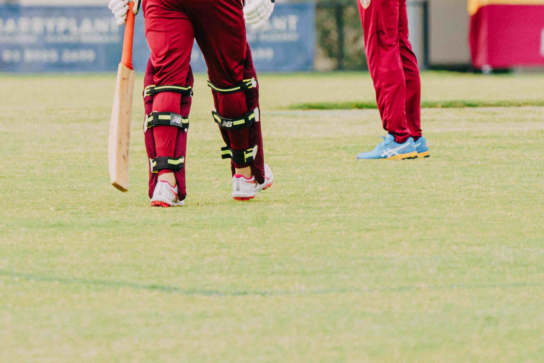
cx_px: 83
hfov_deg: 2.7
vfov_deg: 1.8
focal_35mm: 778
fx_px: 11756
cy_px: -1
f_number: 6.3
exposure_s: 1/800
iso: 500
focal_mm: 379
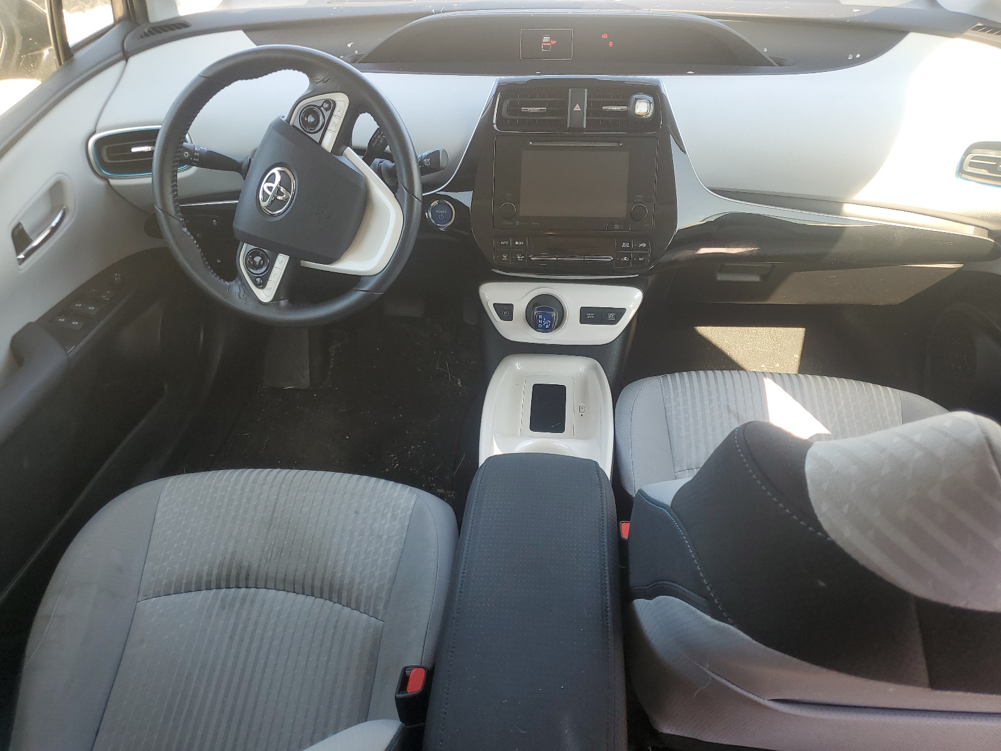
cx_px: 500
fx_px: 752
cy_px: 376
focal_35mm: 26
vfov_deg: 53.1
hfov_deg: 67.3
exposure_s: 1/156
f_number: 1.5
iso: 50
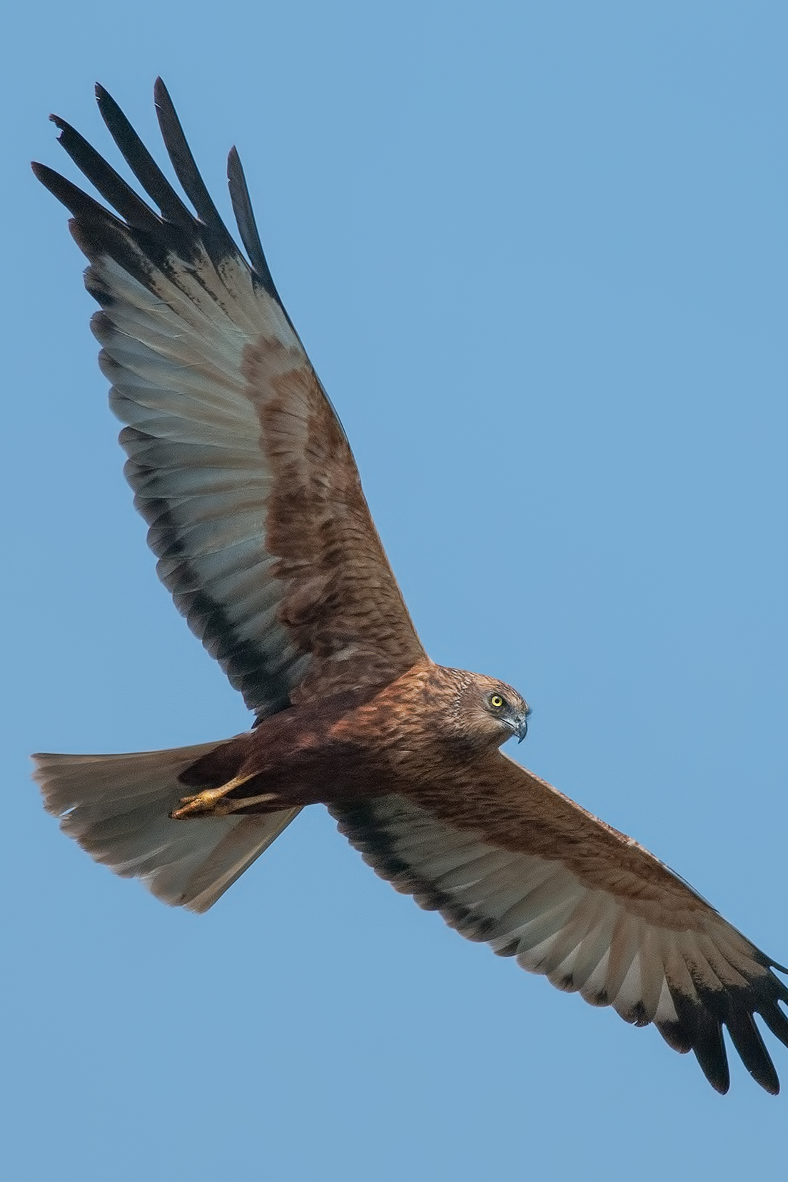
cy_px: 675
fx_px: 29712
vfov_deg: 2.3
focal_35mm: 905
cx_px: 439
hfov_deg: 1.5
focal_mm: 500
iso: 800
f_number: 7.1
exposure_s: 1/4000
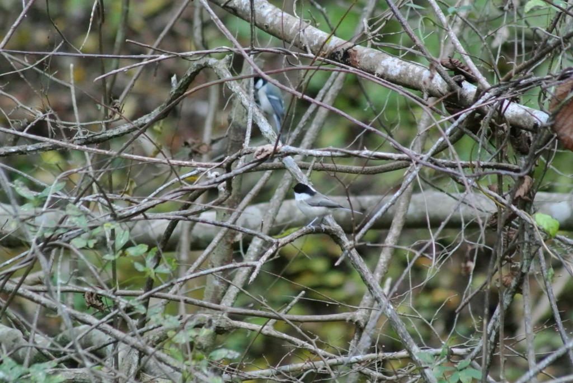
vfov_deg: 3.0
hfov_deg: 4.5
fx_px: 7313
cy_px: 192
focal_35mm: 459
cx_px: 286
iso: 3200
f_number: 5
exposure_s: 1/500
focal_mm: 170
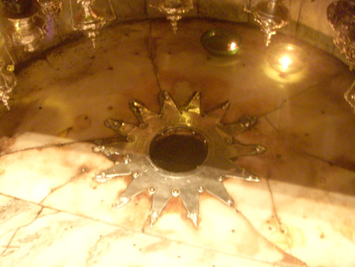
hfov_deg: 49.0
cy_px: 134
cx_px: 178
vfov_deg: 37.8
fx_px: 390
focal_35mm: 38
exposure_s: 1/1.6
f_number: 3.3
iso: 400
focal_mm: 6.3
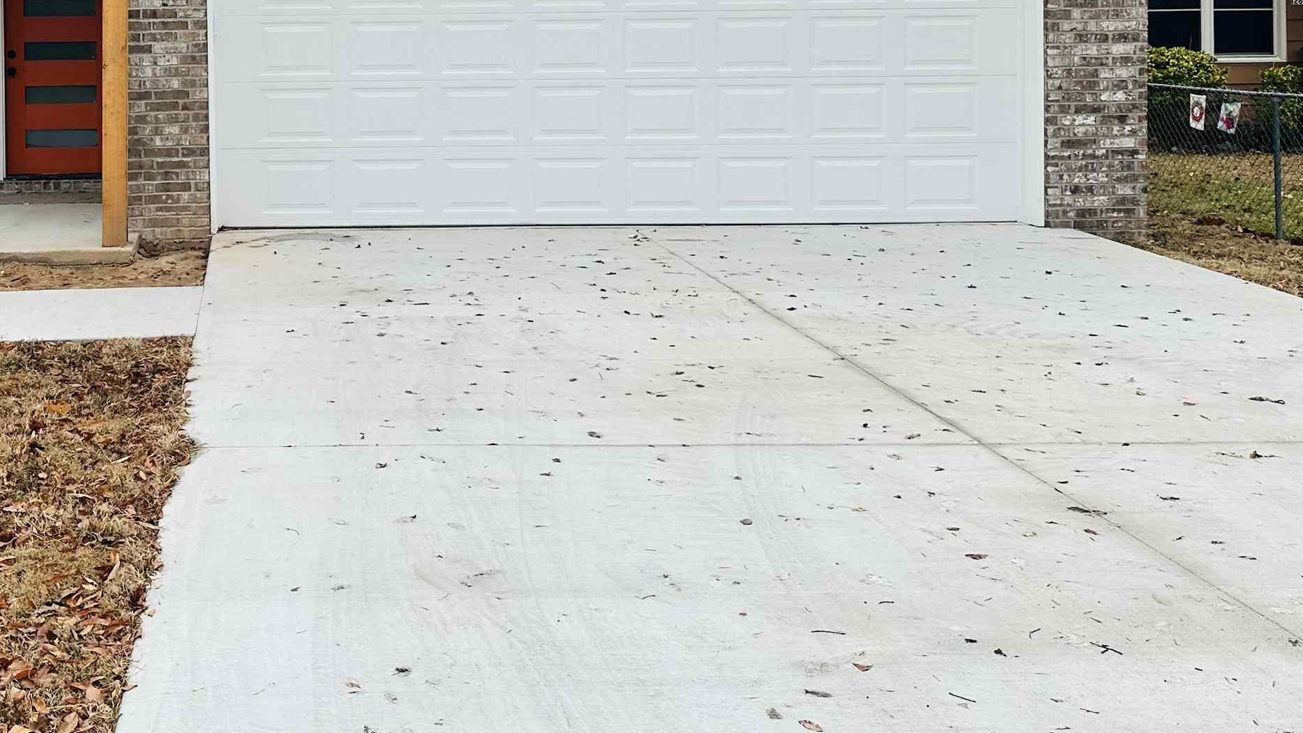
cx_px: 285
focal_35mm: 43
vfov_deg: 26.5
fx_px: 1486
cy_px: 27
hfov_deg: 45.3
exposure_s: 1/1562
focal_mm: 6.86
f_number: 1.78
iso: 80
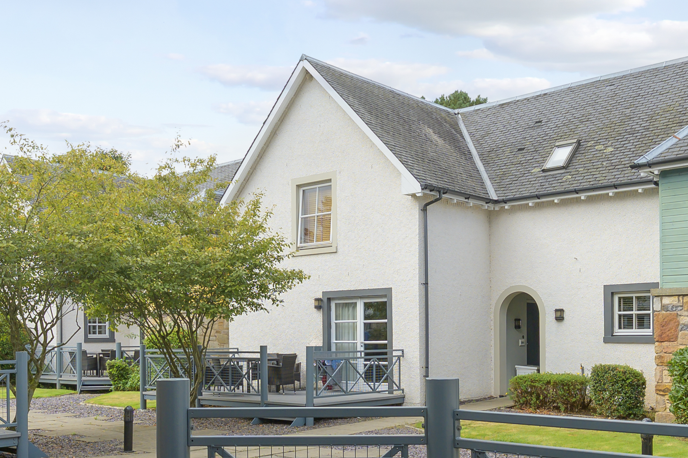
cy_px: 324
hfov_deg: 47.4
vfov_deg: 32.2
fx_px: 783
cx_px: 356
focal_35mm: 41
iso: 200
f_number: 8
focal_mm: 14
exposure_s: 1/320
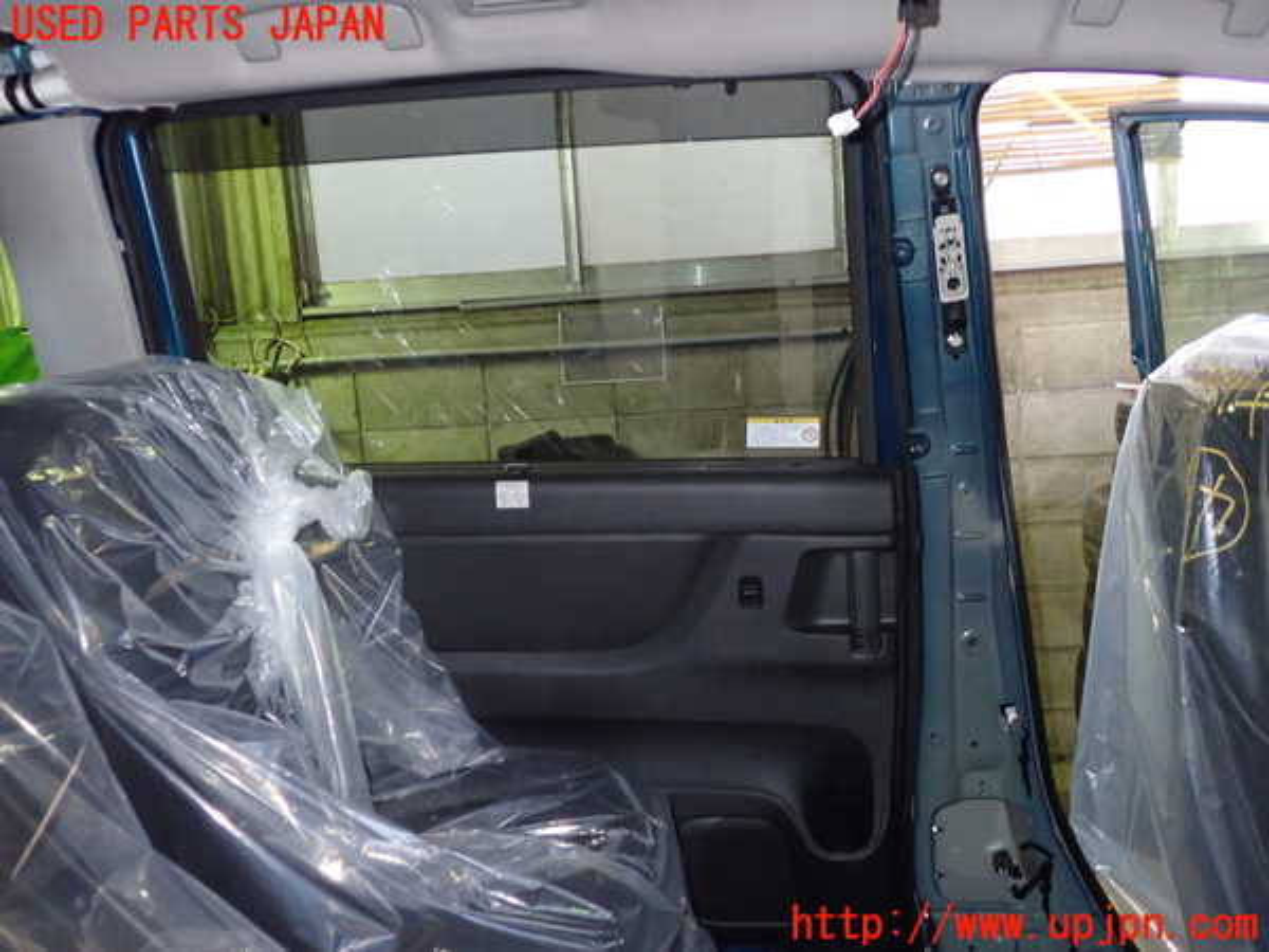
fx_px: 1100
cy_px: 476
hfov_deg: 60.0
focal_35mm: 30
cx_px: 634
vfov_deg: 46.8
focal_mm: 5.4
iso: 800
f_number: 2.3
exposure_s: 1/30
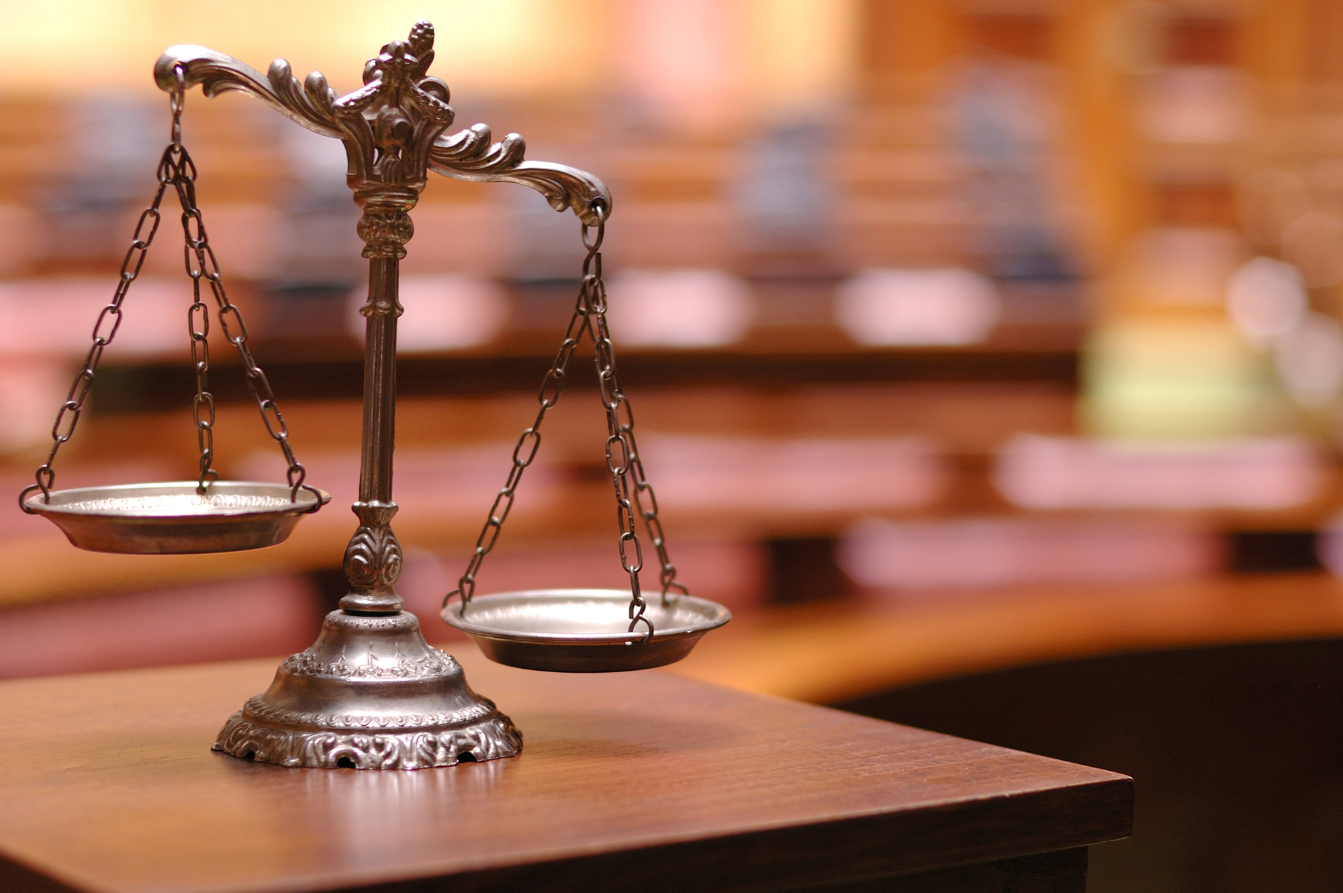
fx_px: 2796
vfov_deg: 18.2
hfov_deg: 27.0
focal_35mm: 75
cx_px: 672
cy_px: 446
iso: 200
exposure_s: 1/60
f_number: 2.2
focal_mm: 50
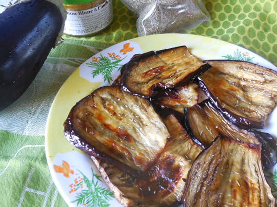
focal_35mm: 39
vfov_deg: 36.8
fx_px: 312
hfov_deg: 47.9
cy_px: 94
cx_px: 138
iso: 400
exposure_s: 1/25
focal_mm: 6.1
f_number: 3.4
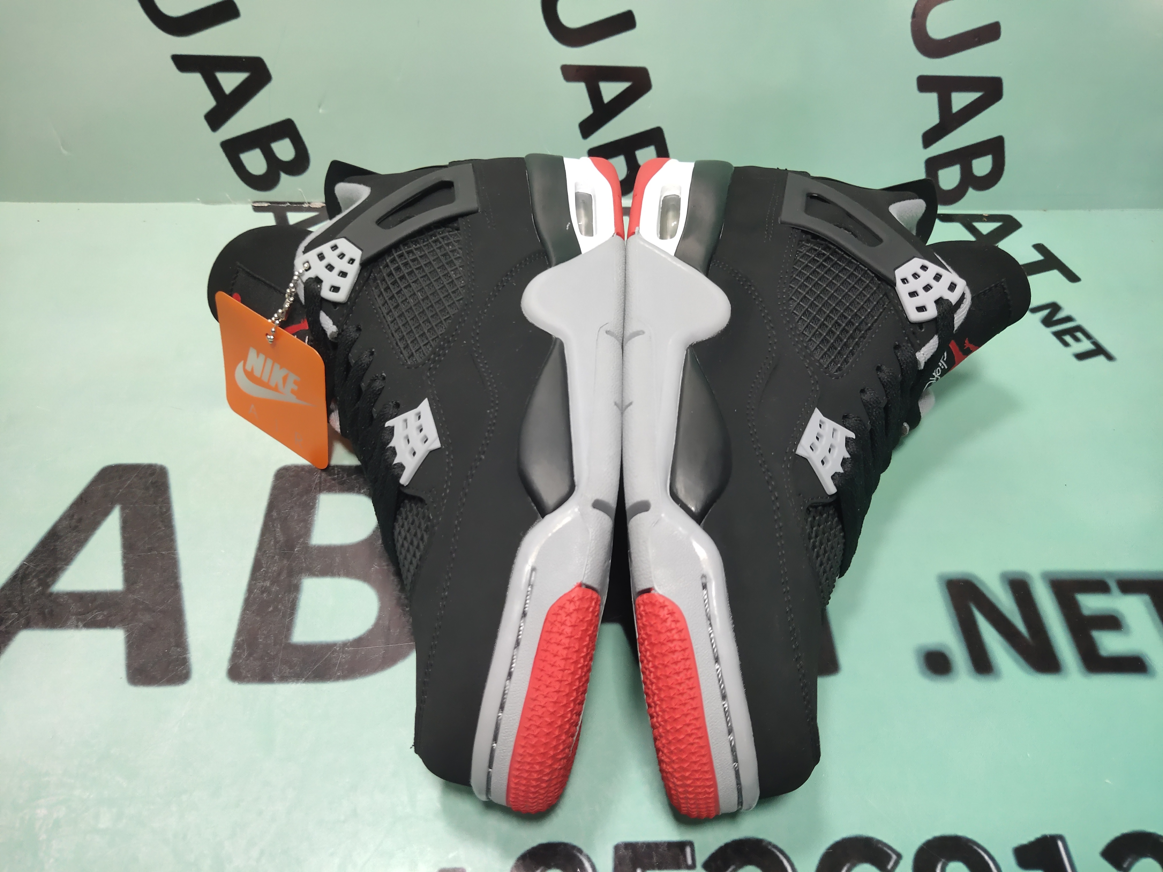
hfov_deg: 60.0
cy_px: 436
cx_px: 582
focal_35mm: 30
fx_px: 1008
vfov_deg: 46.8
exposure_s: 1/100
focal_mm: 4.35
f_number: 1.79
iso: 193
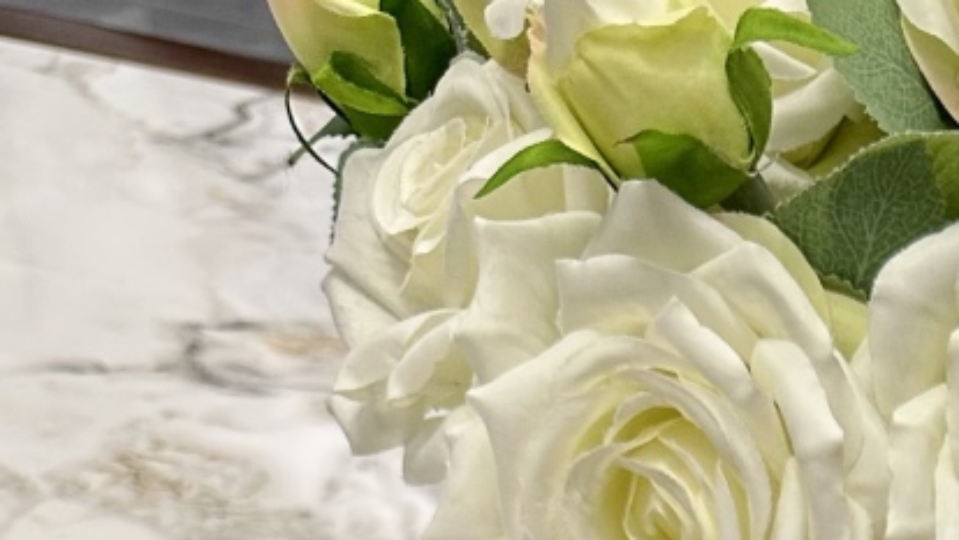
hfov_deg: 21.5
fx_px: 2314
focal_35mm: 91
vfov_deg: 10.7
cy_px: 1435
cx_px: 1191
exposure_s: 1/50
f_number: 1.78
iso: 160
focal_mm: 6.86
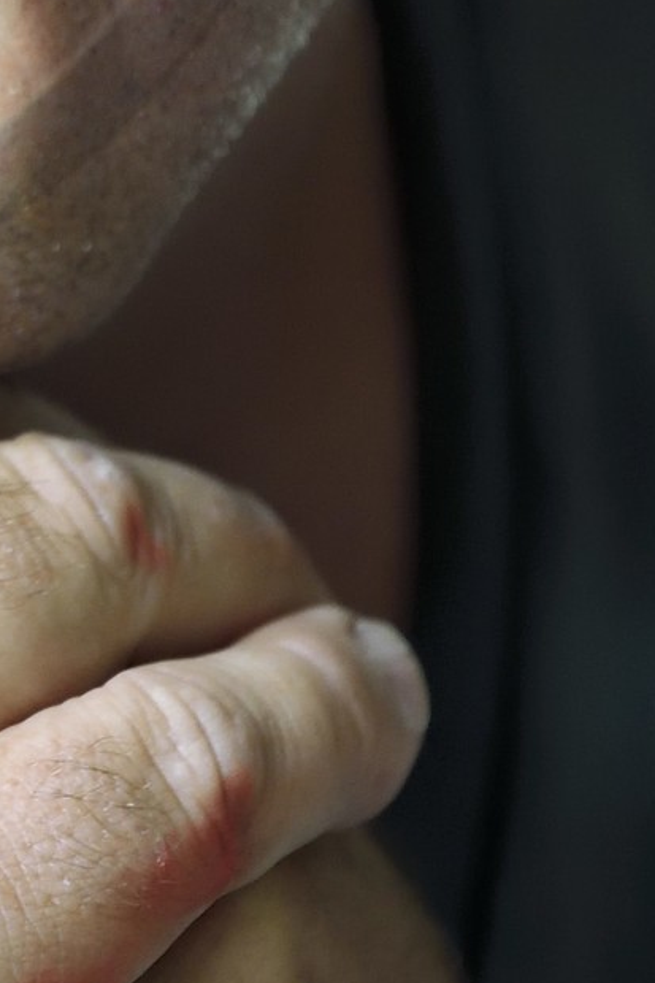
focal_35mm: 256
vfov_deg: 7.9
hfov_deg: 5.3
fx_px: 6990
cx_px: -393
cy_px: -411
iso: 1600
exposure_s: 1/200
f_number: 5
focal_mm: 66
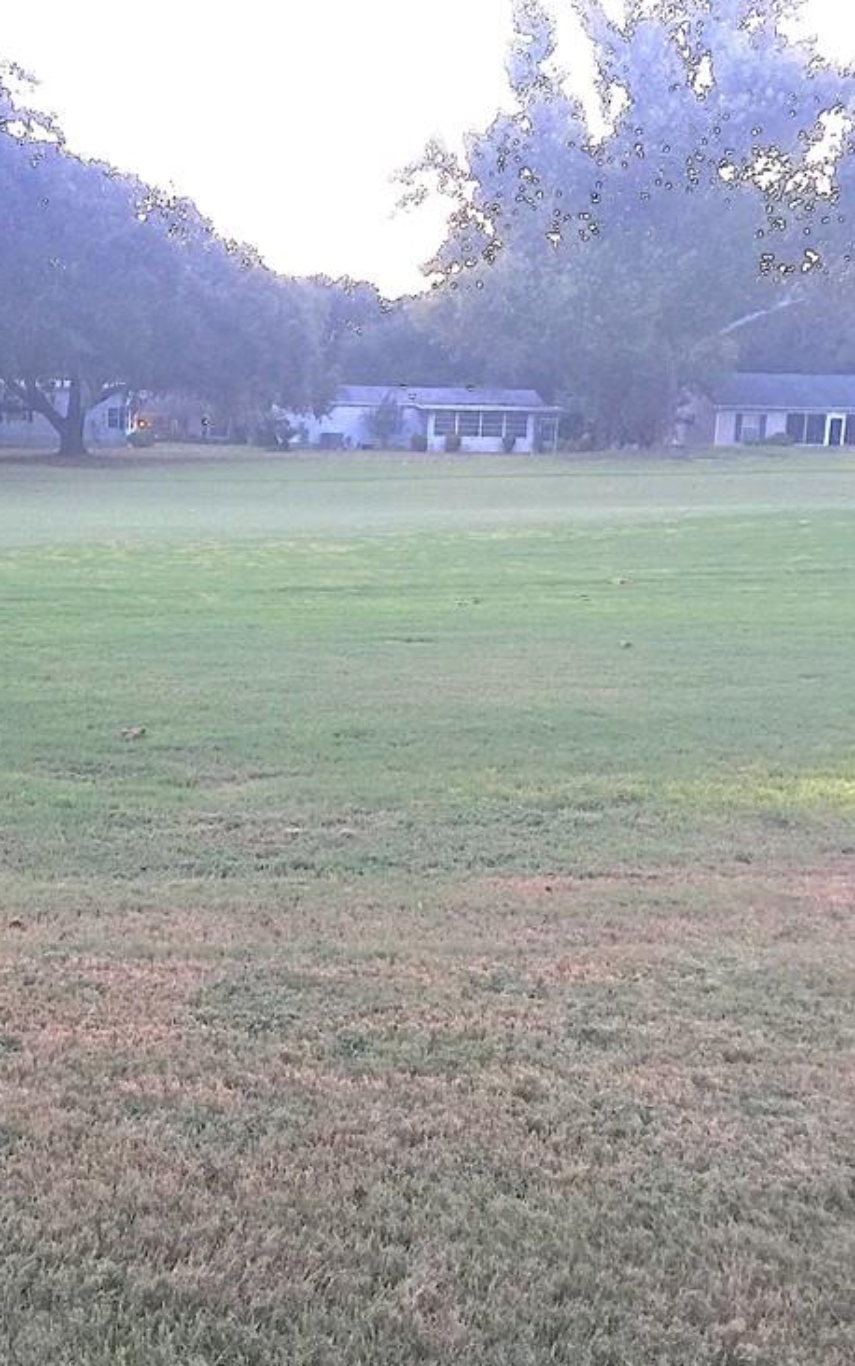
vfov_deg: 46.2
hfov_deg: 28.9
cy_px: 689
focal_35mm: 43
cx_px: 110
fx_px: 1602
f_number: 2.2
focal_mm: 4.15
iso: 64
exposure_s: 1/15
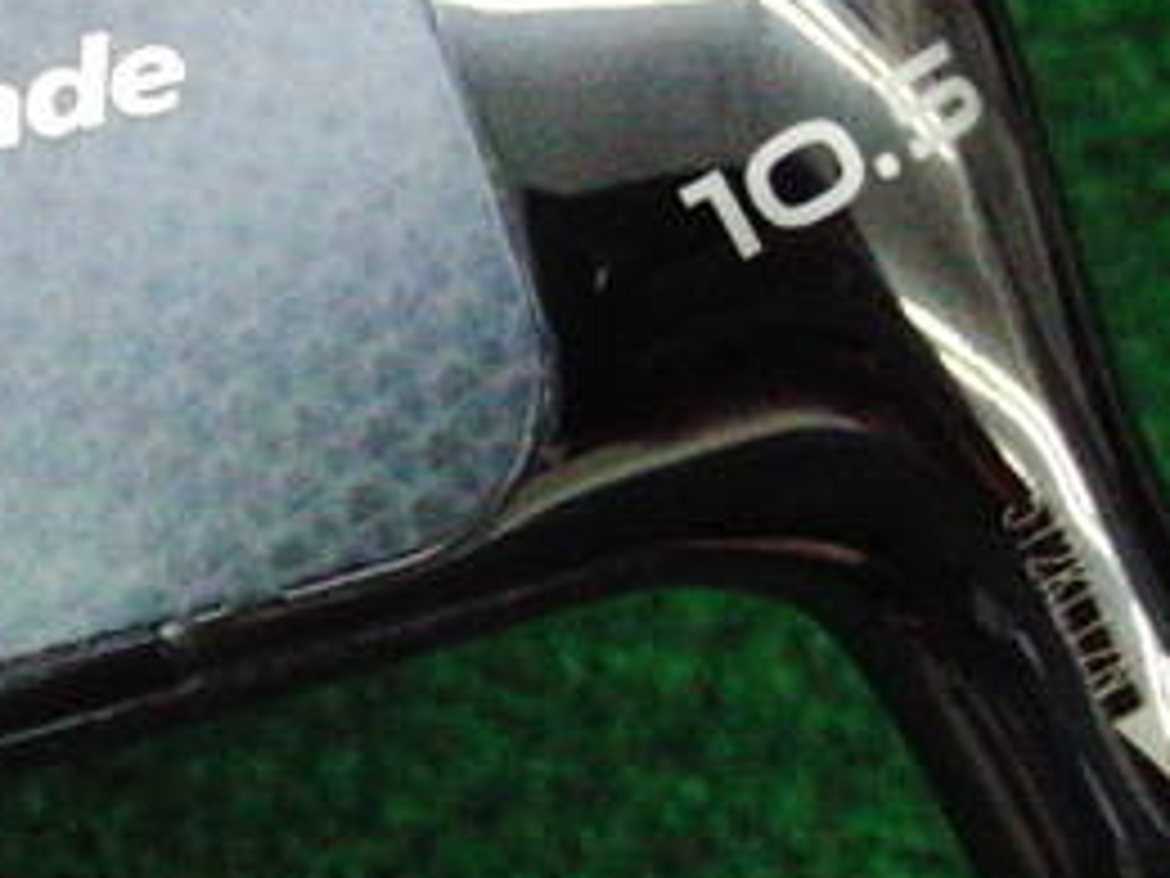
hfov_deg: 21.5
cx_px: 436
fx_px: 3076
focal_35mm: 91
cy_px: 333
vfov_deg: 16.2
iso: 3200
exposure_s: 1/400
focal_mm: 6.42
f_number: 3.6
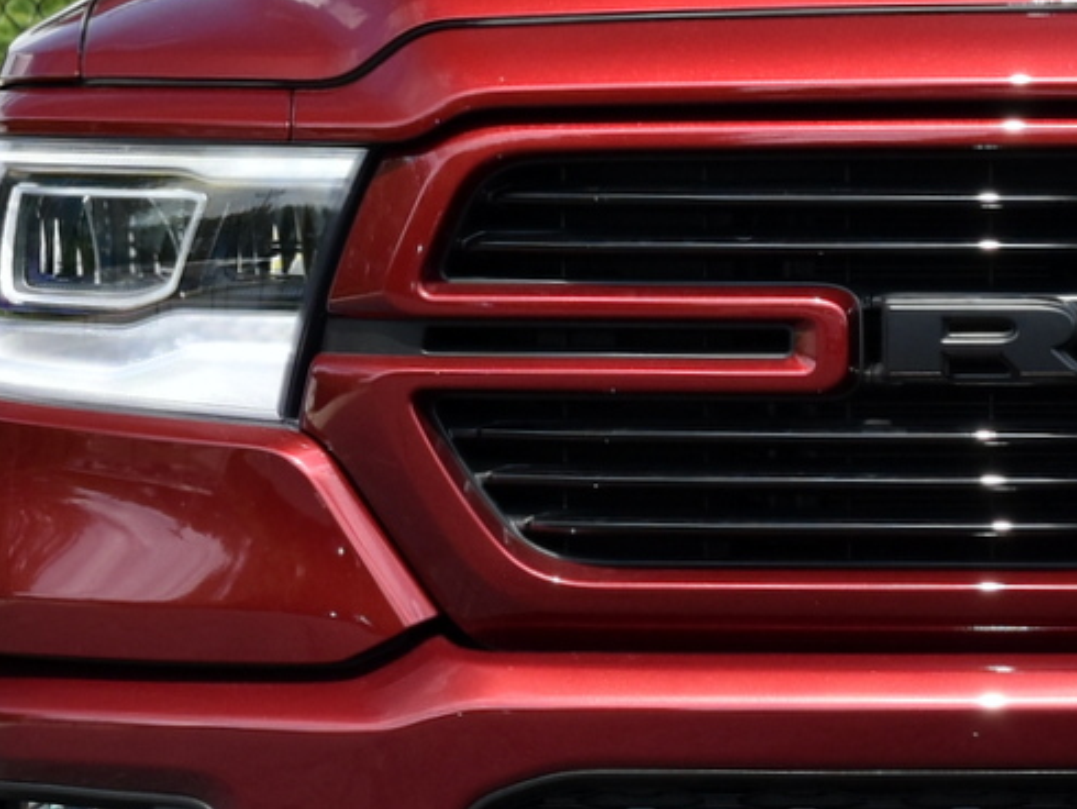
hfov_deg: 10.2
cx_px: 1211
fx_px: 5977
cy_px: 551
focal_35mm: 192
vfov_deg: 7.7
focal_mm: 34
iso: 320
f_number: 8
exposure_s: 1/250
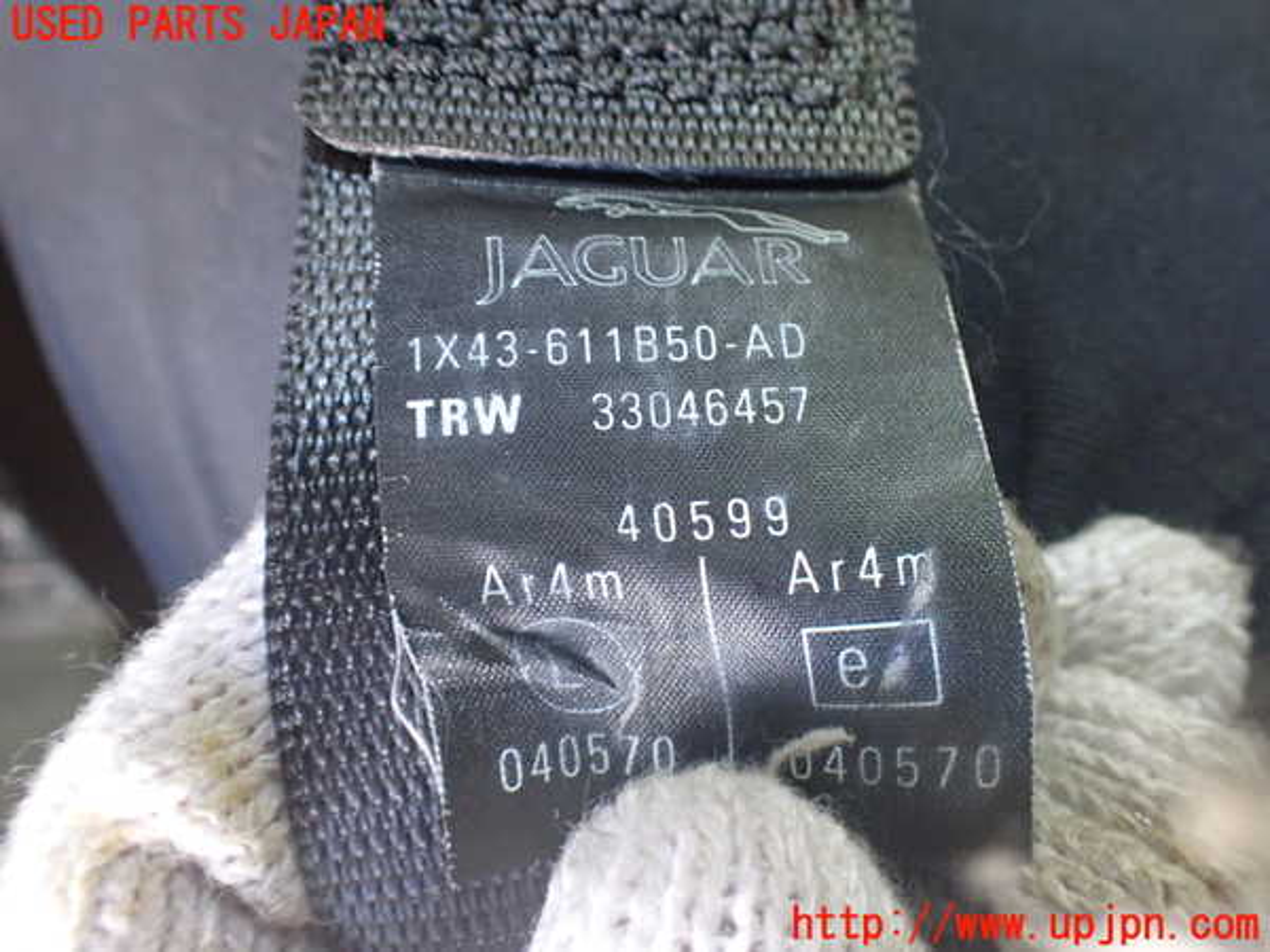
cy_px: 476
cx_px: 635
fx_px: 1101
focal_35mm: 30
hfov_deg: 60.0
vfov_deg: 46.8
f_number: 2.3
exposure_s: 1/30
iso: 800
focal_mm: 5.4
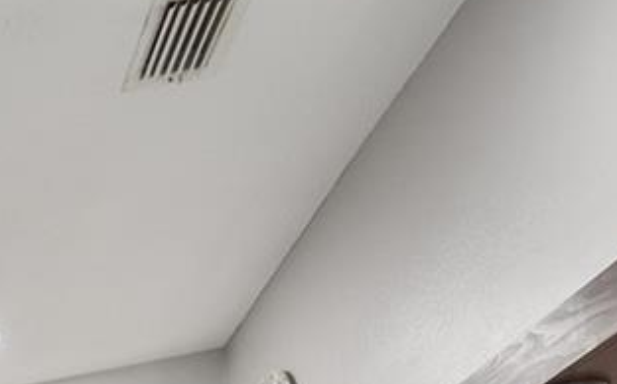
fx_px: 1226
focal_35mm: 73
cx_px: -146
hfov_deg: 25.1
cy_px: 896
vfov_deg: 13.5
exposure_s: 1/6
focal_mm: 14
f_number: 7.1
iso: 400
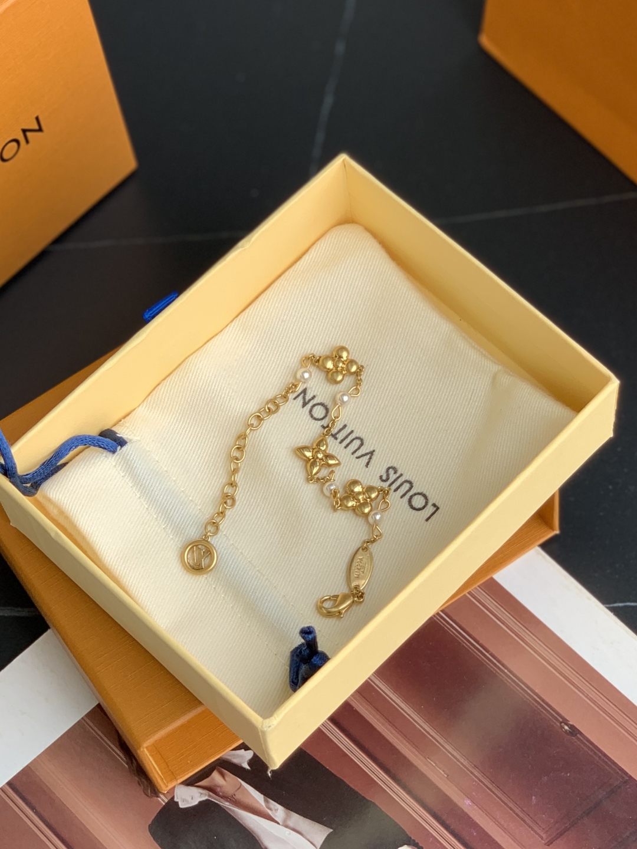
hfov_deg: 28.0
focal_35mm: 52
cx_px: 318
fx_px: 1276
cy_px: 424
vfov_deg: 36.8
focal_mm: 6
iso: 16
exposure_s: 1/196
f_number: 2.4
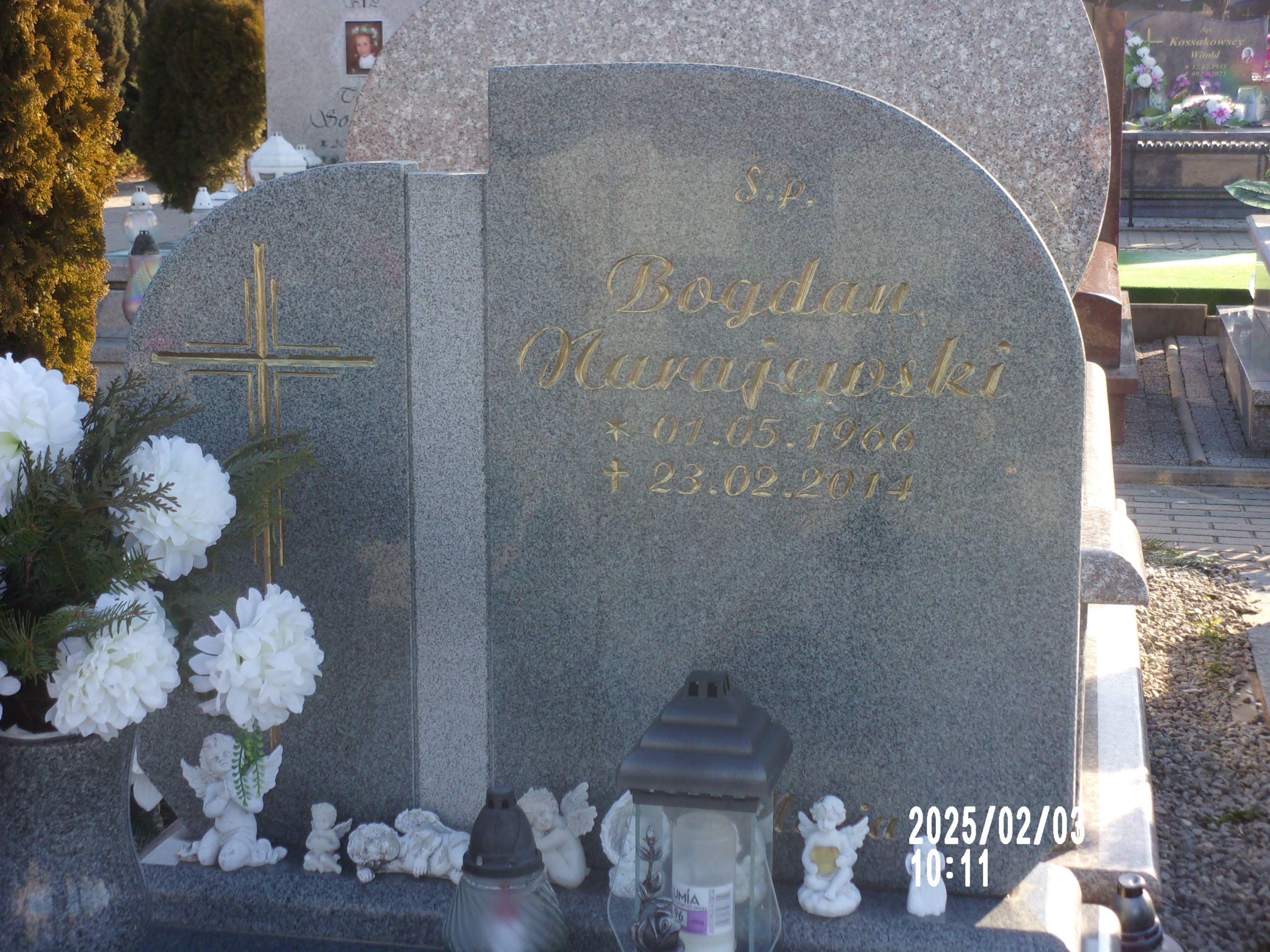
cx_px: 635
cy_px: 476
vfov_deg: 22.9
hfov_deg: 30.3
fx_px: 2348
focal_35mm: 64
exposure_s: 1/110
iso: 80
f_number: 5.2
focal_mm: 11.5
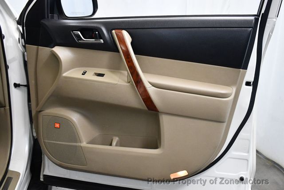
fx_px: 284
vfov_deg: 36.9
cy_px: 95
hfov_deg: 53.1
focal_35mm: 36
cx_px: 142
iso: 2000
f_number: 3.5
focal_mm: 18
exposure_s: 1/125
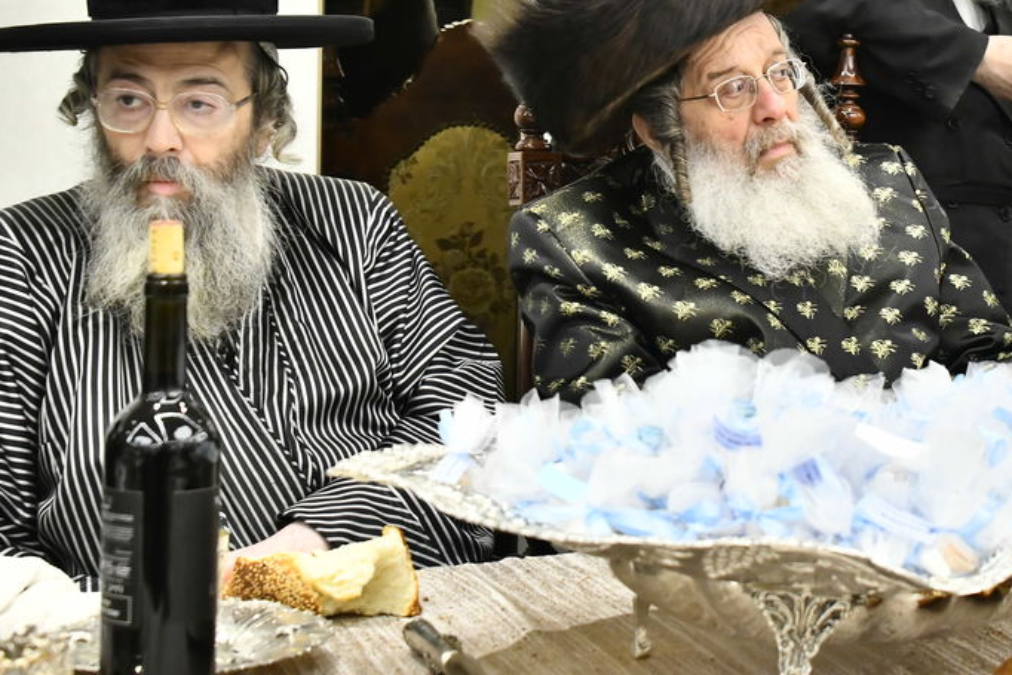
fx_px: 2193
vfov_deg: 17.4
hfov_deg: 25.7
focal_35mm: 78
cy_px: 145
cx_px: 760
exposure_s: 1/125
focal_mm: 38
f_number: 5.6
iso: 2000
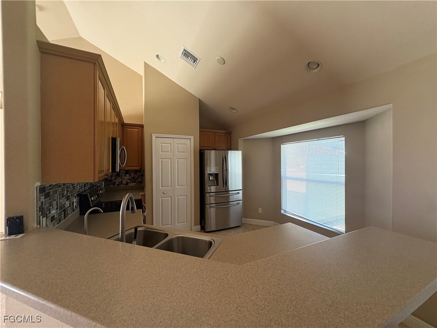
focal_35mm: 14
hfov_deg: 102.1
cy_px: 164
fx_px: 177
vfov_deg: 85.7
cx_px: 218
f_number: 2.2
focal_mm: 2.22
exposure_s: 1/60
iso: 250
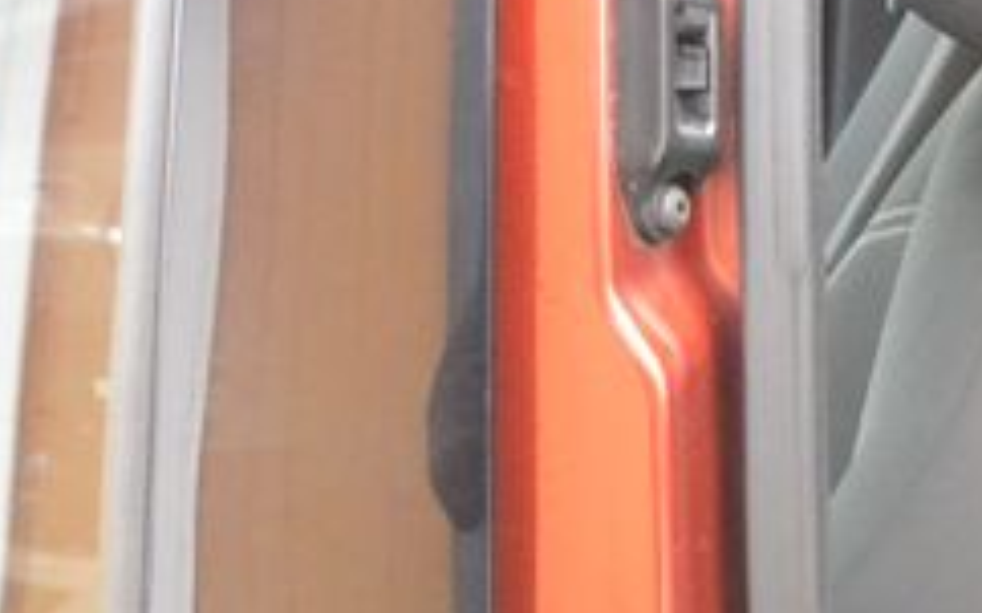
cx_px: 2070
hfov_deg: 13.7
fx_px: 3344
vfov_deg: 10.2
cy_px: 867
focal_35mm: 125
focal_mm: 11
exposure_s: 1/30
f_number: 3.5
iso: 1600
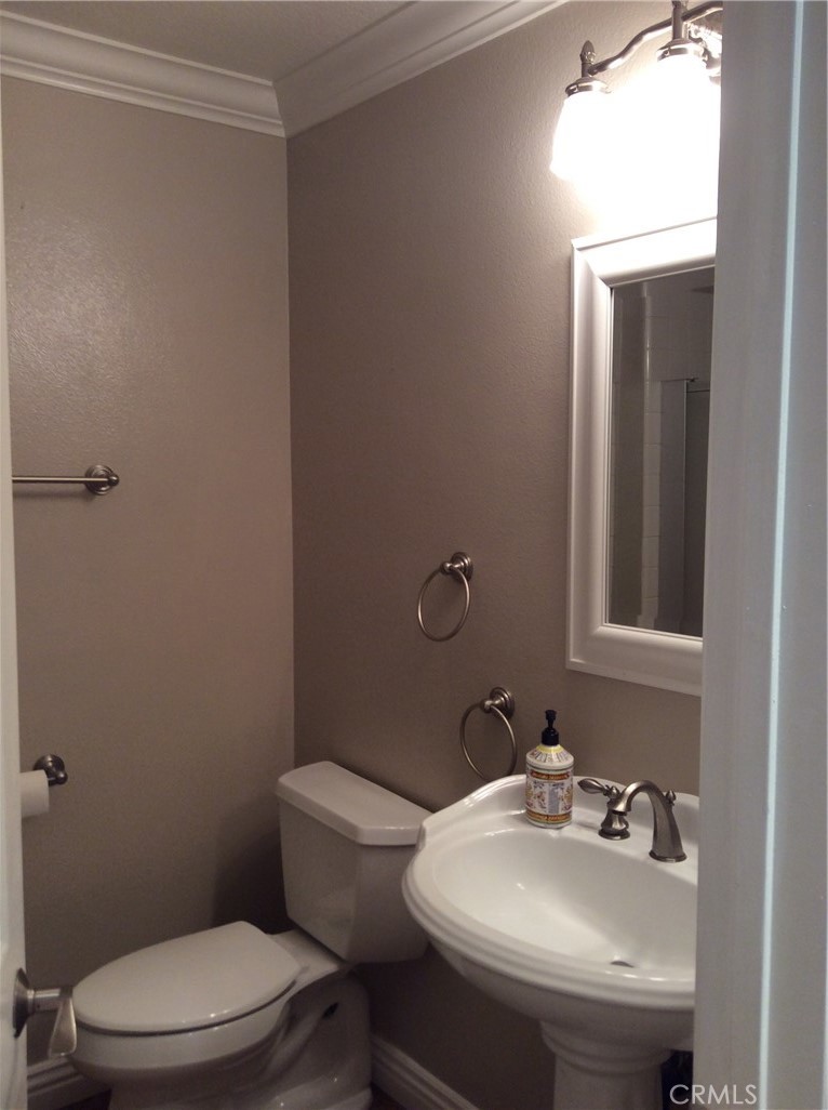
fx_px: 1024
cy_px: 555
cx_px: 414
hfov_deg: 44.0
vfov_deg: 56.9
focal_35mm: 32
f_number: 2.4
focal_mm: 3.3
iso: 50
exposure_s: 1/24
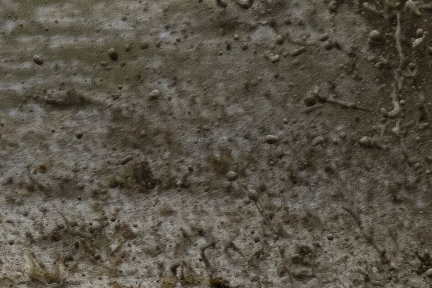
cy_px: -467
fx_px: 17279
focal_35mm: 1440
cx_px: 1188
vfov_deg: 1.0
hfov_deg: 1.4
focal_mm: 162
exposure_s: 1/6400
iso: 800
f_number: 2.8
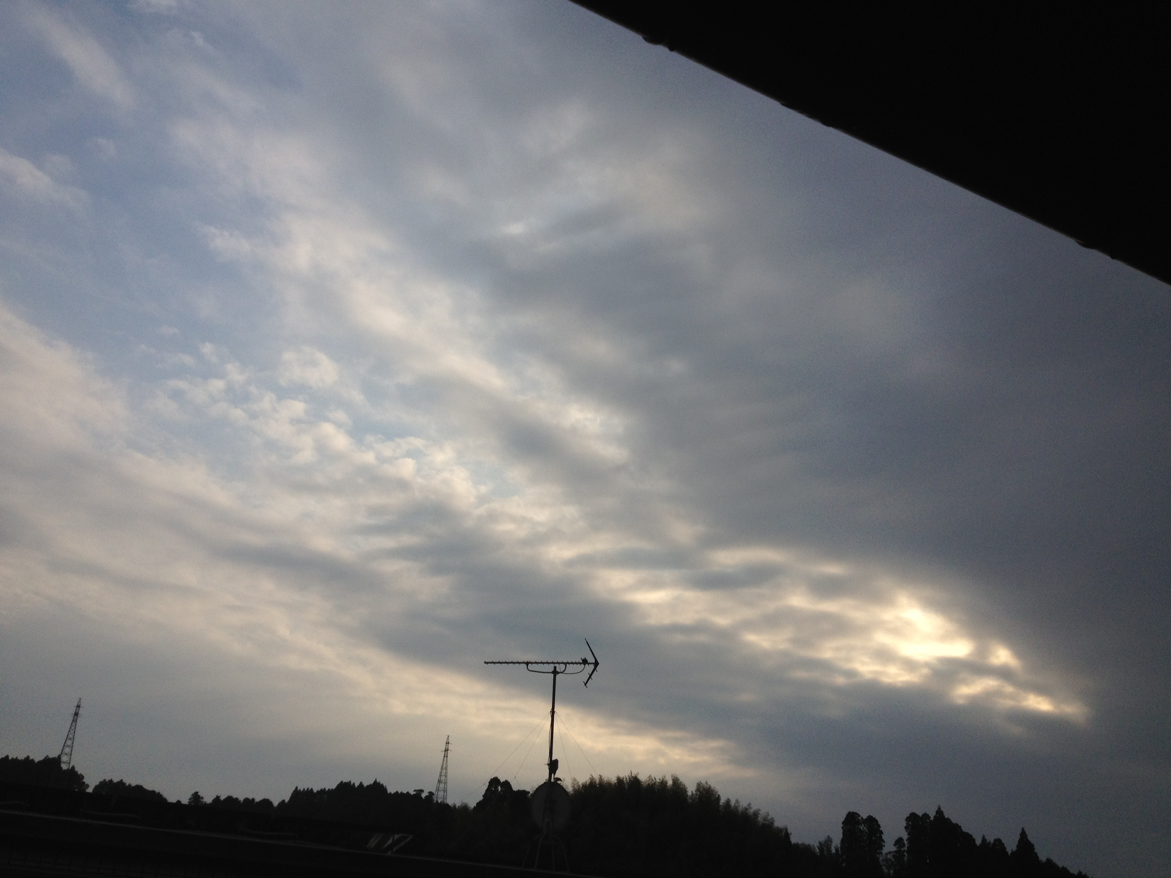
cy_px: 439
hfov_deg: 52.6
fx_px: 1184
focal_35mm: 35
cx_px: 586
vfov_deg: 40.7
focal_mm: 4.28
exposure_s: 1/3067
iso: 64
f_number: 2.4
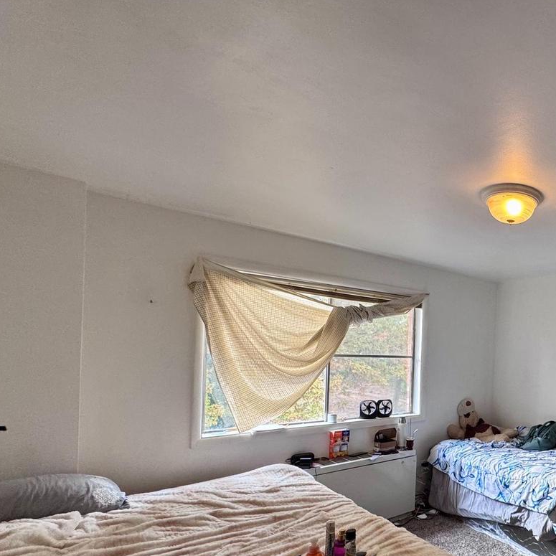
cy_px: 356
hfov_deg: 57.0
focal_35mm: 23
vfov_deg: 66.0
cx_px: 509
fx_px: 418
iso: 160
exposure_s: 1/60
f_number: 2.2
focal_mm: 2.22
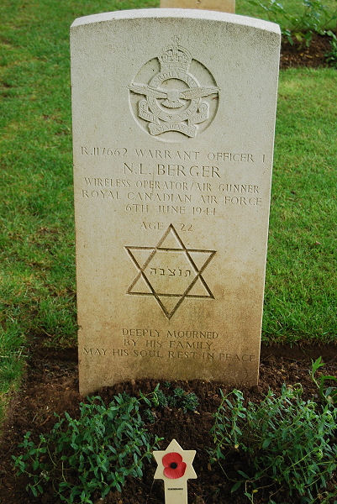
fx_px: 967
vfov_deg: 29.2
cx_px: 168
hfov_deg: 19.8
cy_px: 252
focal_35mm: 69
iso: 200
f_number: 6.3
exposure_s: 1/160
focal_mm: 46
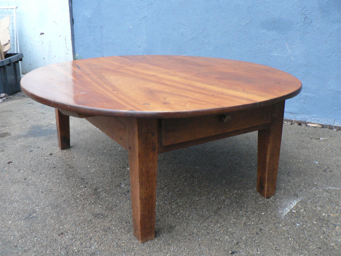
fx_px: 355
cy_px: 128
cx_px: 170
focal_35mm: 36
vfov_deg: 39.7
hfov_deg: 51.4
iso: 200
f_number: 2.8
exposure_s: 1/10
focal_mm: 6
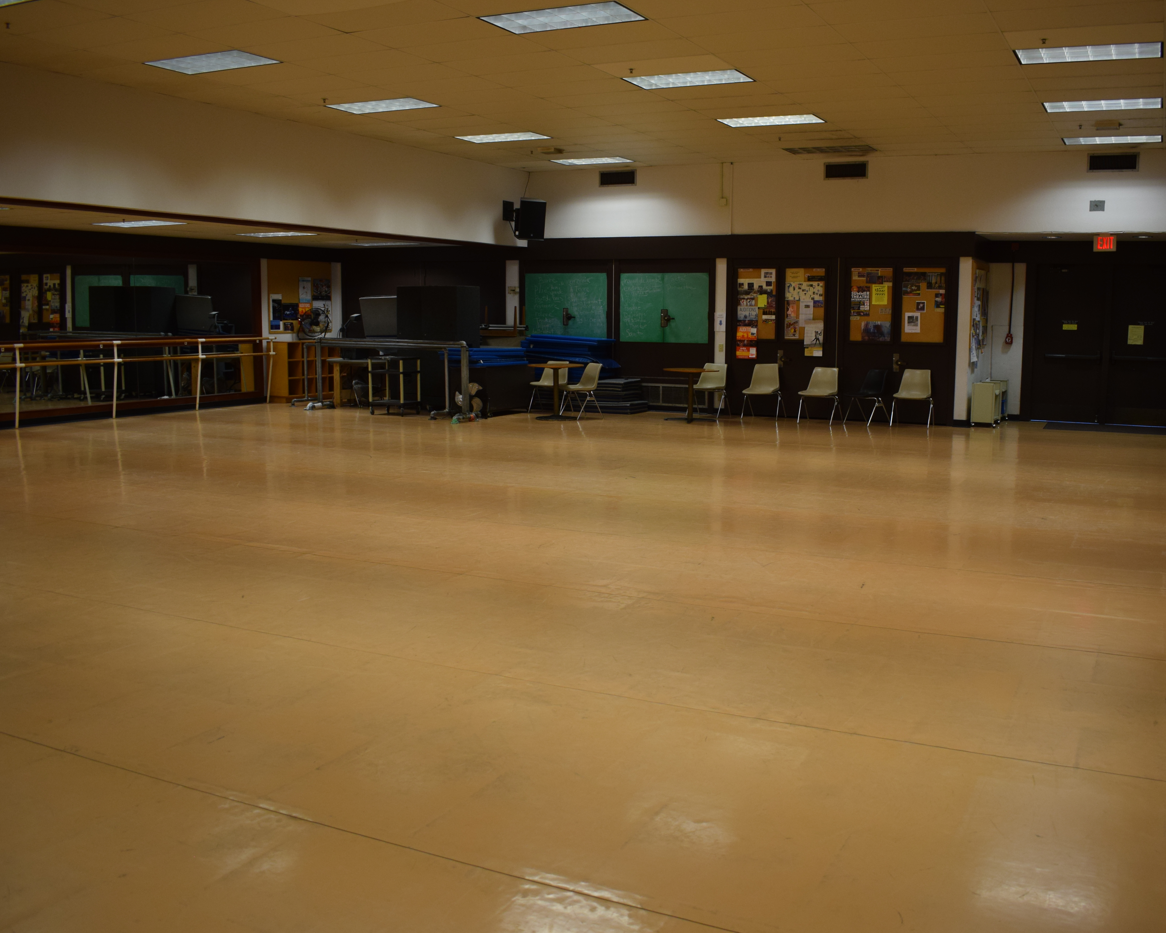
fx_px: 1070
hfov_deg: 56.8
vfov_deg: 47.1
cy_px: 464
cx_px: 687
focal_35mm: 31
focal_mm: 18
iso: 500
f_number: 4
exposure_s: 1/60
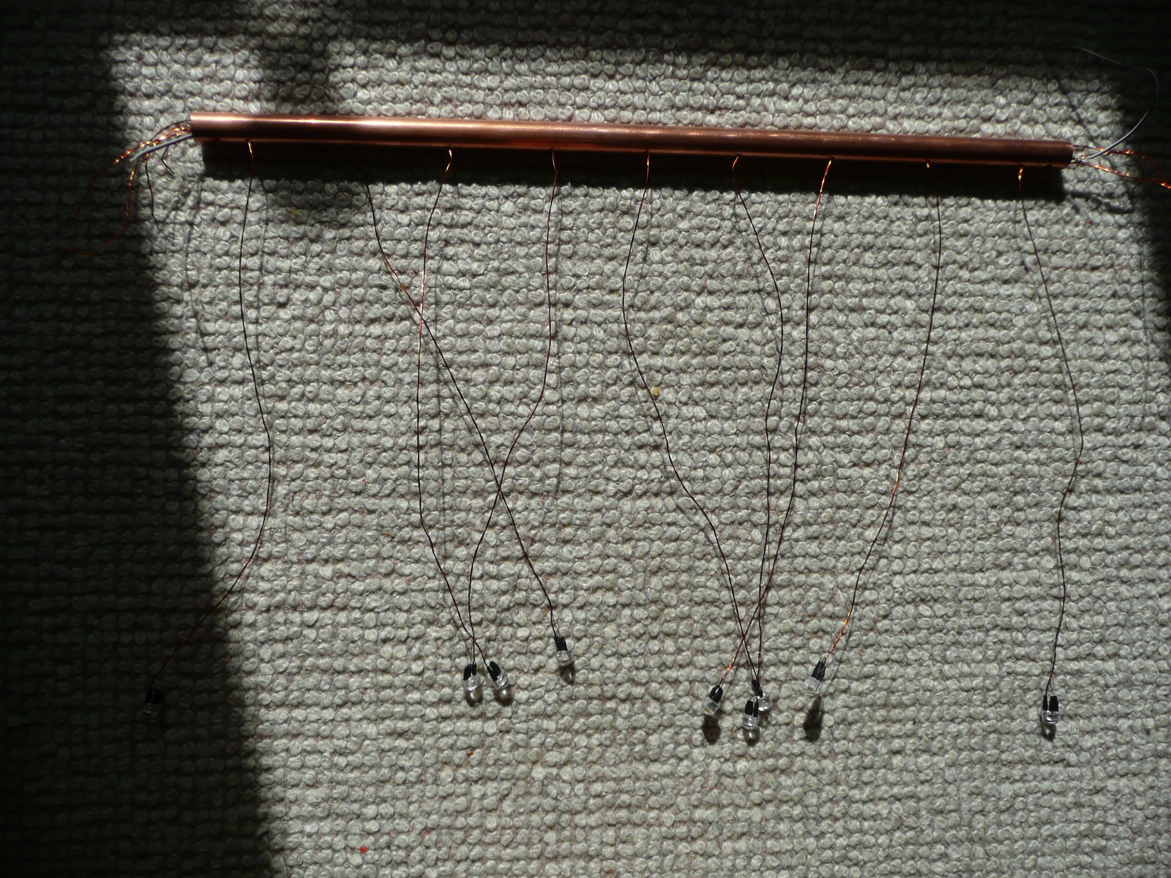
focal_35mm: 28
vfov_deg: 49.7
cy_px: 439
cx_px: 586
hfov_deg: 63.4
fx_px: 947
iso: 100
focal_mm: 4.6
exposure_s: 1/1000
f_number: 3.3
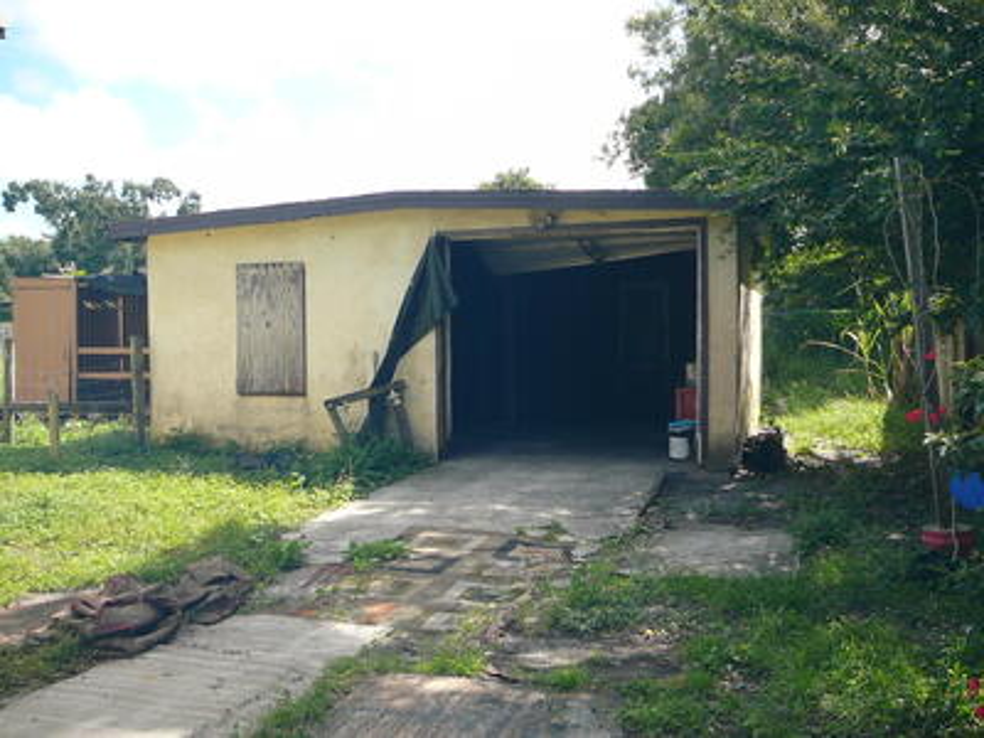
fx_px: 995
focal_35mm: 35
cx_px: 492
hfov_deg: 52.6
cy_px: 369
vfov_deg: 40.7
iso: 80
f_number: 2.8
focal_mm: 5.2
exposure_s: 1/400
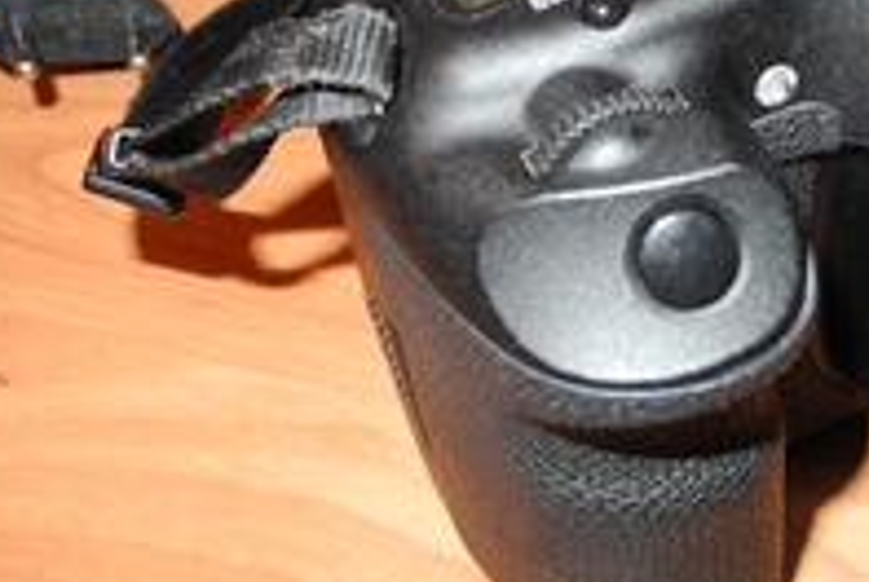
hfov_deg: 31.9
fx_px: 1426
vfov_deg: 22.4
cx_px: 820
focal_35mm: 59
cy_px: 40
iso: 200
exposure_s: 1/30
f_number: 2.8
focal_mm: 6
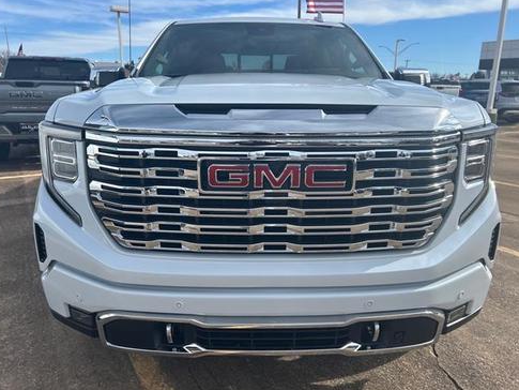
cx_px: 261
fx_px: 405
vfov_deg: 51.4
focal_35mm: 27
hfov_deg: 65.3
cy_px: 191
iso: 50
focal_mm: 5.7
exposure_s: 1/3571
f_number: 1.5
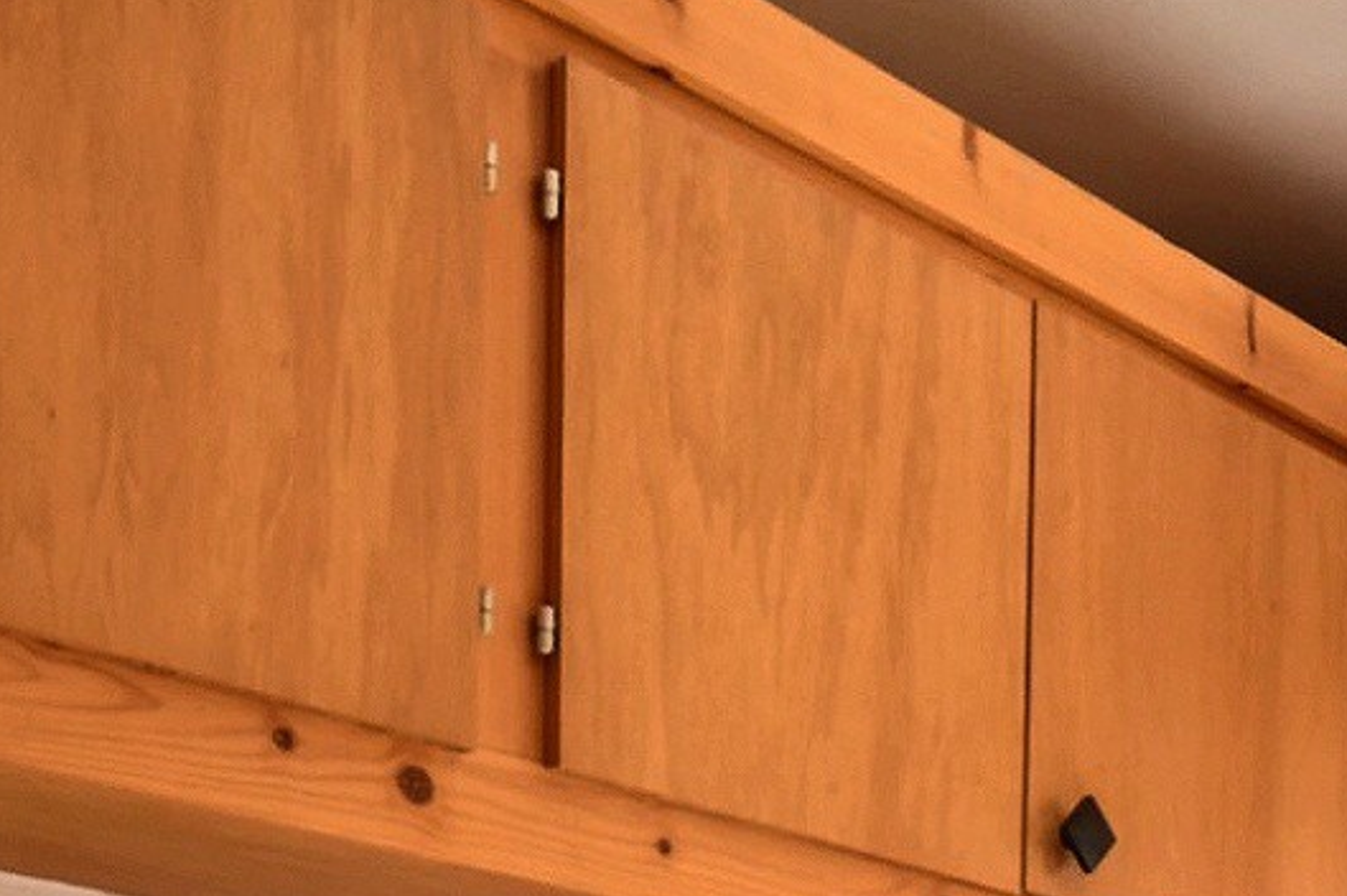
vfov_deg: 17.6
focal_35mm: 64
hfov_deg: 30.4
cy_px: 1562
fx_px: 2391
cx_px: 1159
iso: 400
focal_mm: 11
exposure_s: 1/2
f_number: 9
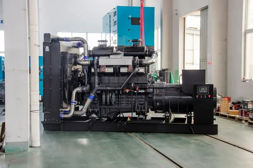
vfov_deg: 22.5
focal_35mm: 60
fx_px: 421
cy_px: 84
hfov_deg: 33.5
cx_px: 126
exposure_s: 1/10
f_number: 4.5
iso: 100
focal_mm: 40
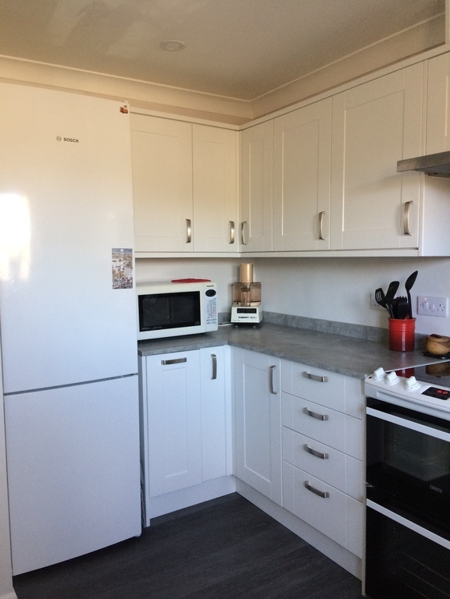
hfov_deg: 48.2
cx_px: 225
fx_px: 503
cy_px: 300
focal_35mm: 29
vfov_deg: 61.7
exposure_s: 1/33
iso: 64
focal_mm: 4.15
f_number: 2.2
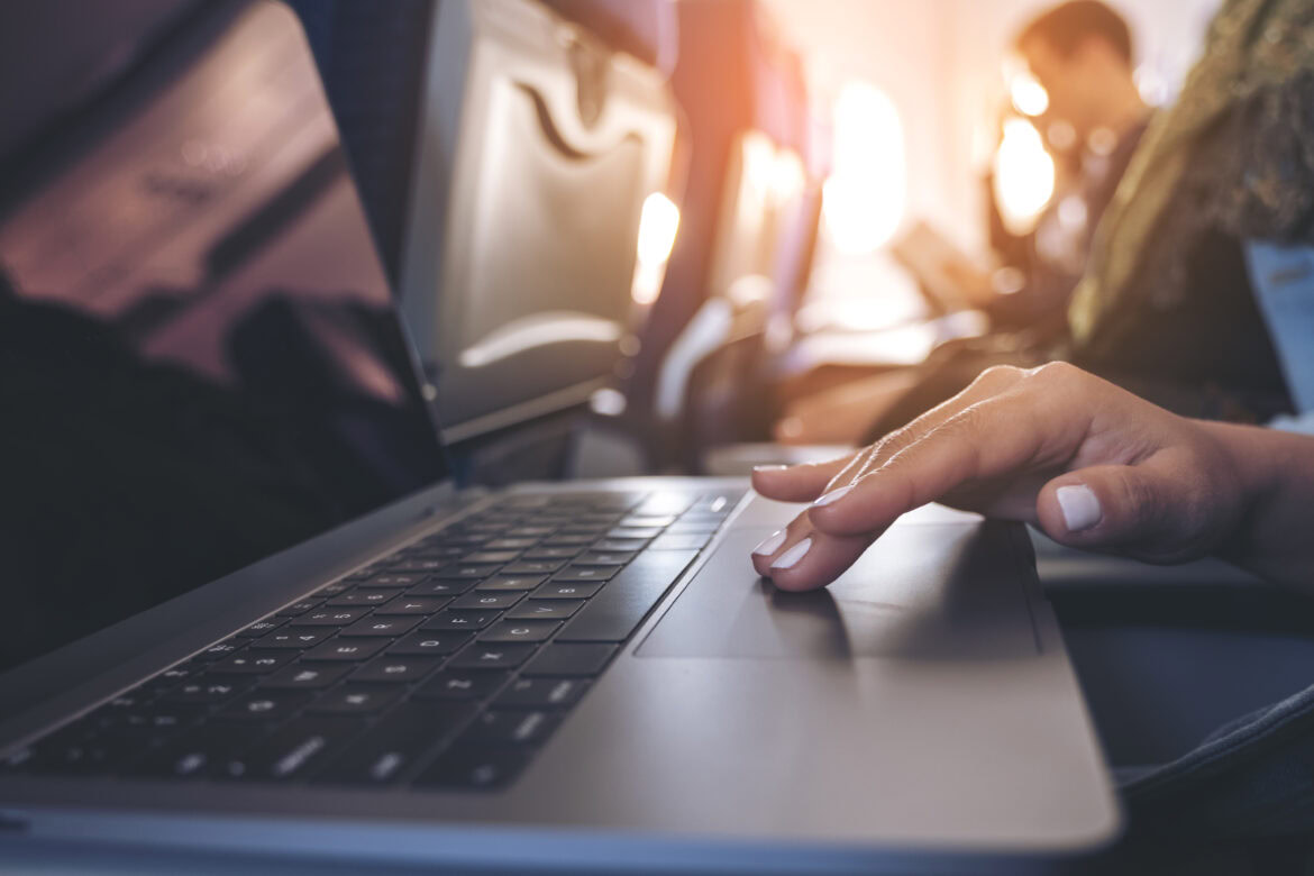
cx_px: 657
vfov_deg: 40.0
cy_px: 438
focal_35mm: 33
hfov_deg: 57.2
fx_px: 1204
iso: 800
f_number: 2.8
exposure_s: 1/30
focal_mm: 22
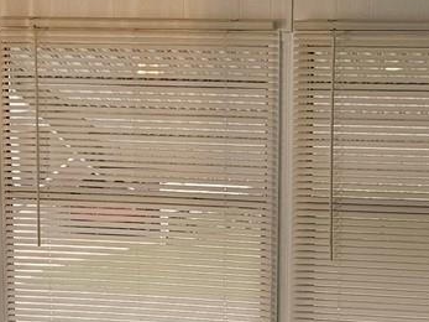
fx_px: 1313
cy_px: 316
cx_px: 328
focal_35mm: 106
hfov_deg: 18.4
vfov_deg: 13.8
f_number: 1.8
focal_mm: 5.4
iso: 250
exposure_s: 1/359
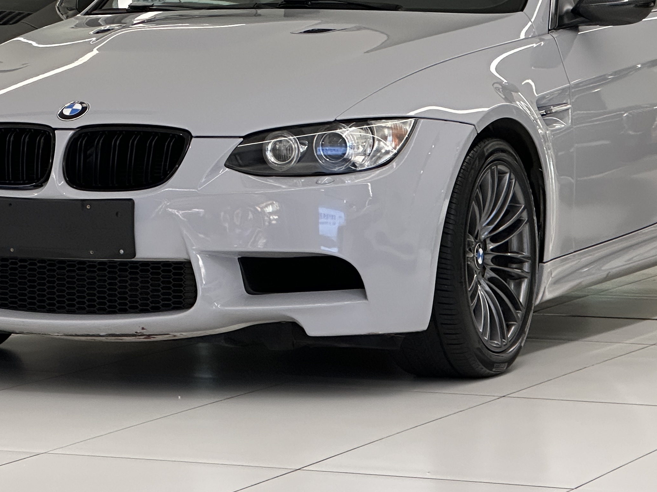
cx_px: 321
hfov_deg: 13.1
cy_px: 33
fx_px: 2866
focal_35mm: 151
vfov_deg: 9.8
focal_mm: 9
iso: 320
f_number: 2.8
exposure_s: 1/100
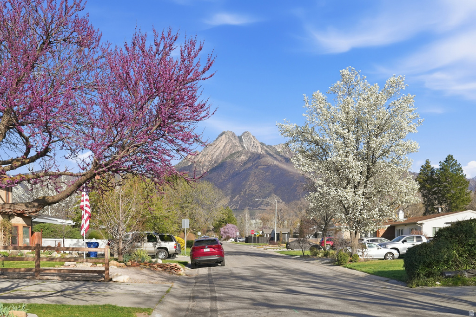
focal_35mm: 35
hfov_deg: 54.4
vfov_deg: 37.9
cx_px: 238
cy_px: 158
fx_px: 463
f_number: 10
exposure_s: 1/400
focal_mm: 35
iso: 250
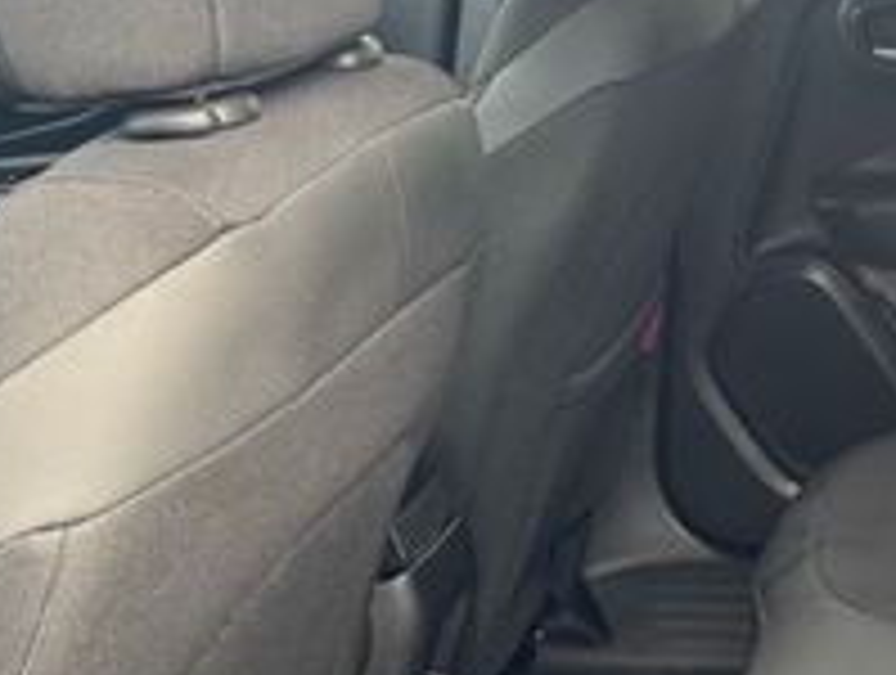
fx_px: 1997
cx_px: 982
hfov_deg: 23.7
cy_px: 446
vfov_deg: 19.1
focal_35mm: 77
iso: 200
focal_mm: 6.76
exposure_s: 1/121
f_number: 1.78
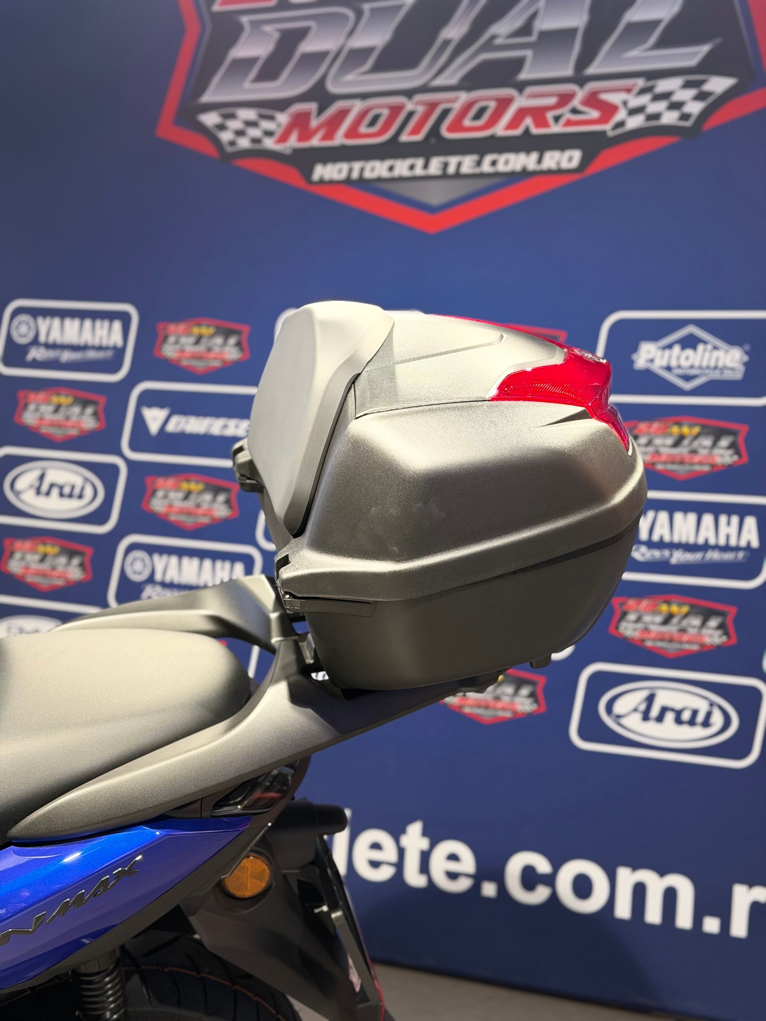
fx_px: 1416
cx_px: 383
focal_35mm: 48
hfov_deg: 30.3
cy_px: 510
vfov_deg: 39.7
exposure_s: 1/50
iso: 100
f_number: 1.78
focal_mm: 6.76
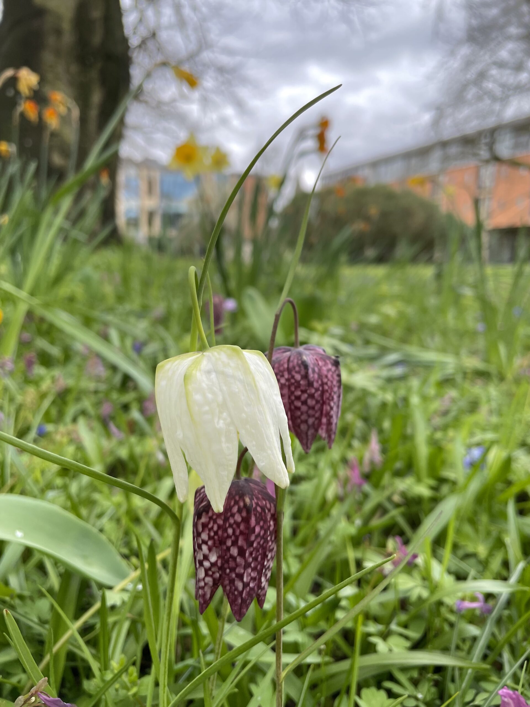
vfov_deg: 67.3
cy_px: 354
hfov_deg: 53.1
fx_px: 531
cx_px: 265
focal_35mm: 26
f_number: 1.6
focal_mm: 4.2
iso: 32
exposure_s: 1/331
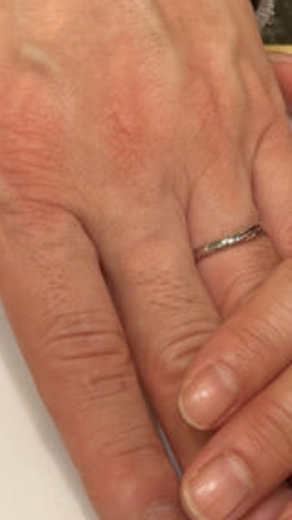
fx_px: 923
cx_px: 299
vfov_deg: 31.4
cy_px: 228
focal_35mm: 67
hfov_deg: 17.5
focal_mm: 3
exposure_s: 1/121
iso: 16
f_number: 1.8
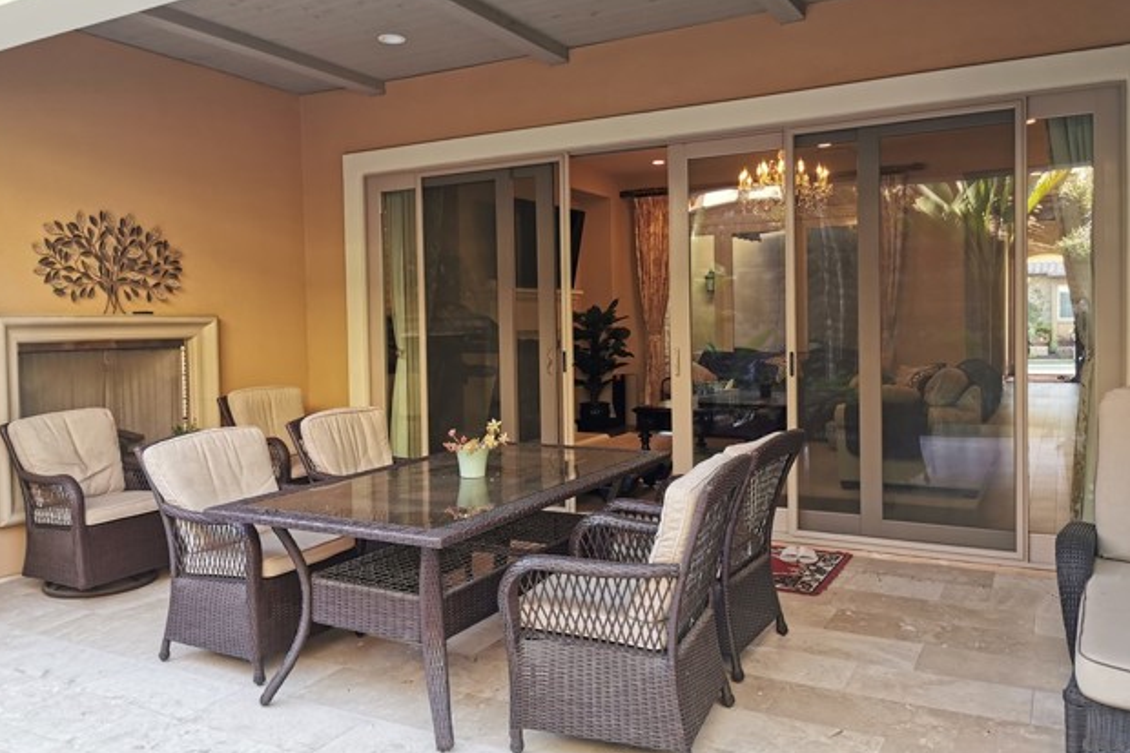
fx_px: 910
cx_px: 561
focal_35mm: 29
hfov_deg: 63.7
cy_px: 359
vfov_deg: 44.9
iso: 50
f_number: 1.6
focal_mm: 5.56
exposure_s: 1/120
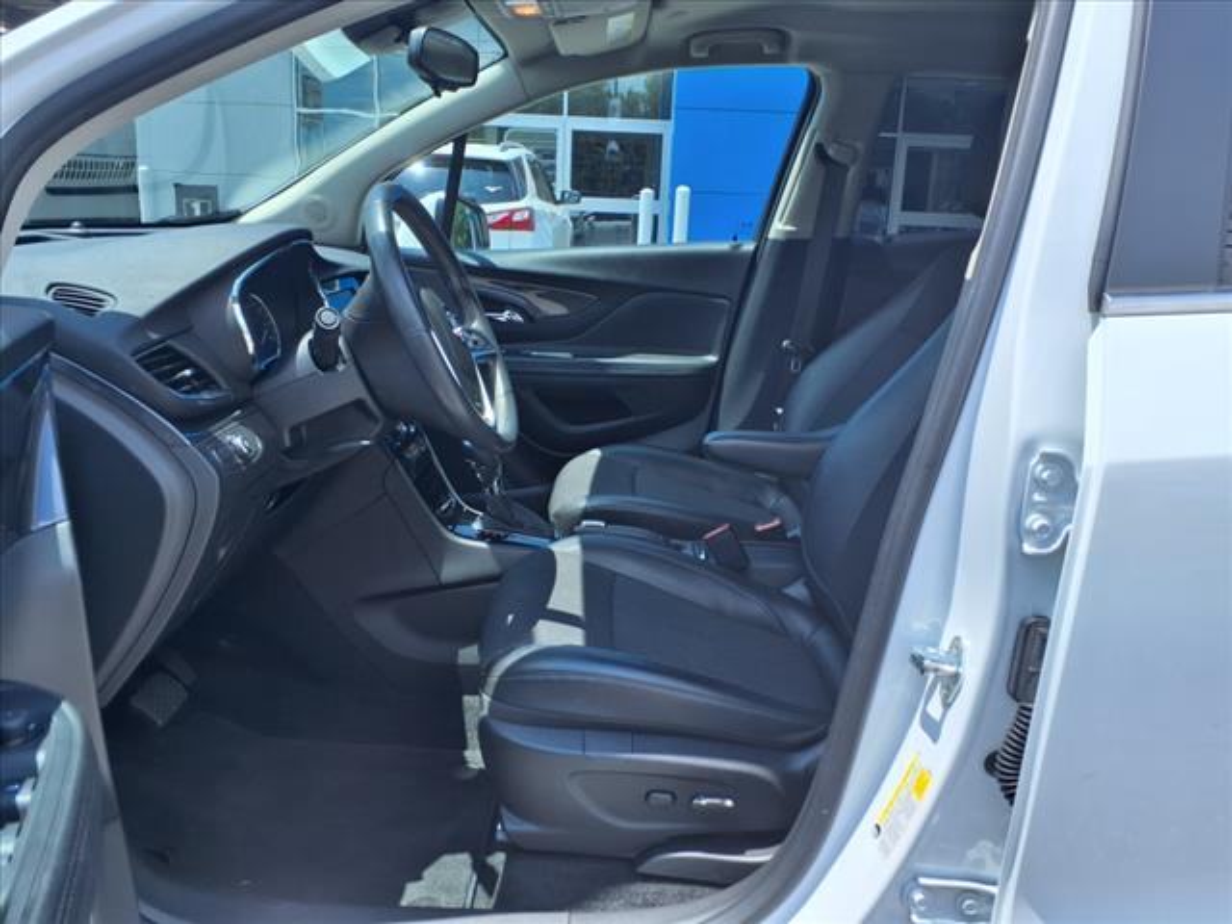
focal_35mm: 27
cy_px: 462
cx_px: 616
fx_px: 961
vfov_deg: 51.4
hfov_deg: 65.3
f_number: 1.9
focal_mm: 3.58
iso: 40
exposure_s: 1/909
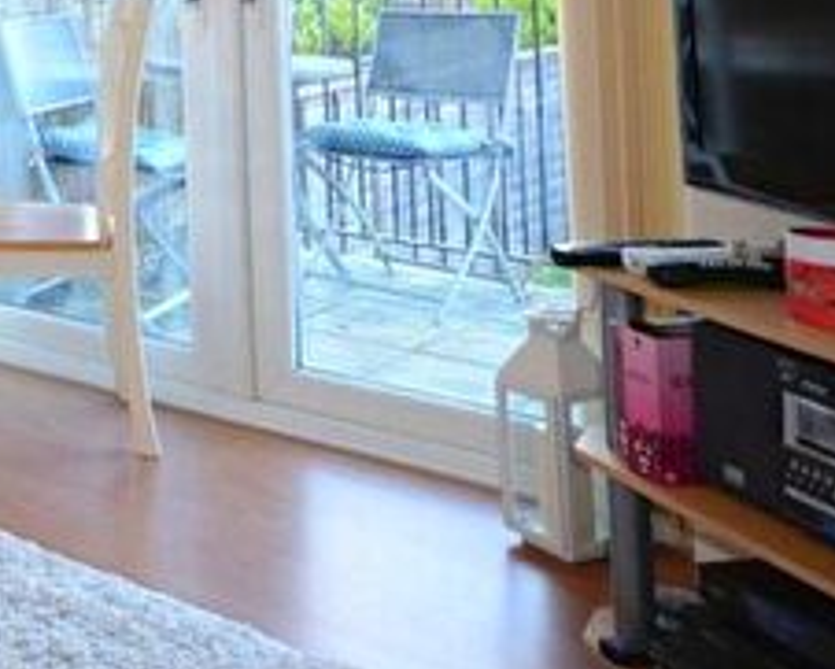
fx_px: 1396
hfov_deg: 26.9
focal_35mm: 56
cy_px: -120
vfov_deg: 24.6
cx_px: -307
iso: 2200
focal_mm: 13
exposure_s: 1/100
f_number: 4.5
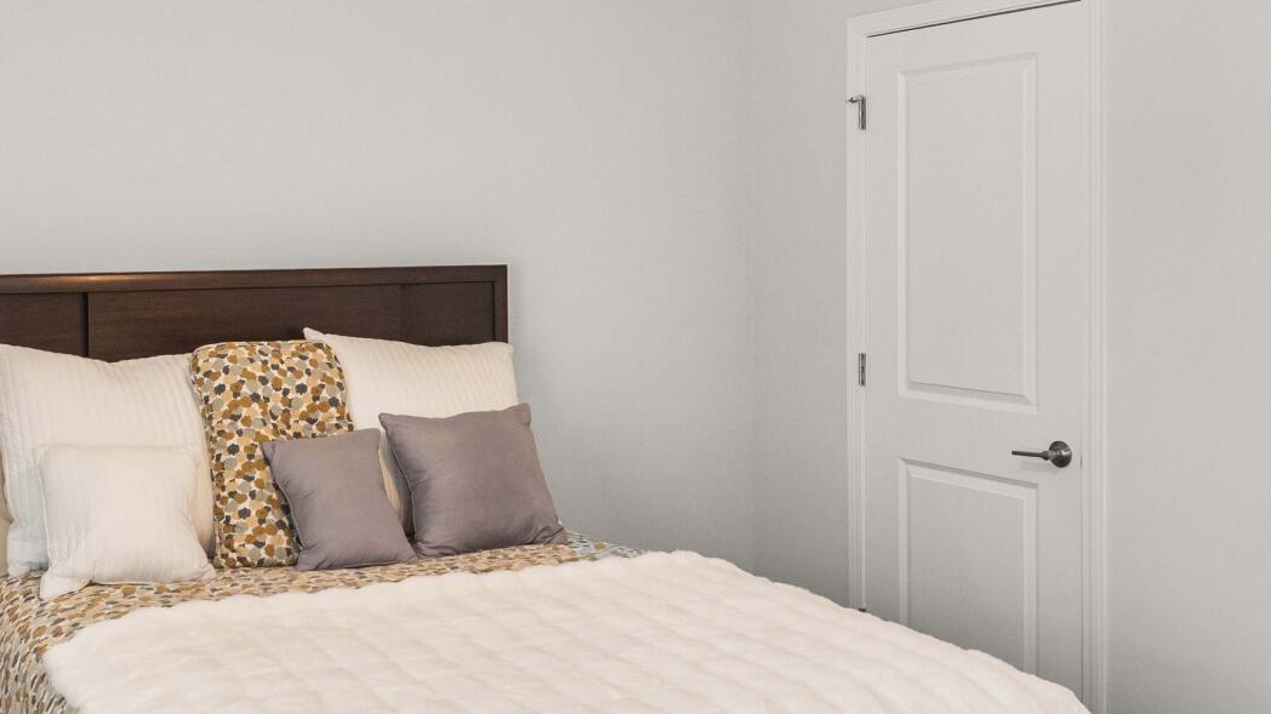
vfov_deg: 28.3
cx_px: 392
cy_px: 286
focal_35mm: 42
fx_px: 1415
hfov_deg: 47.3
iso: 800
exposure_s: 1/15
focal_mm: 14
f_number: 8
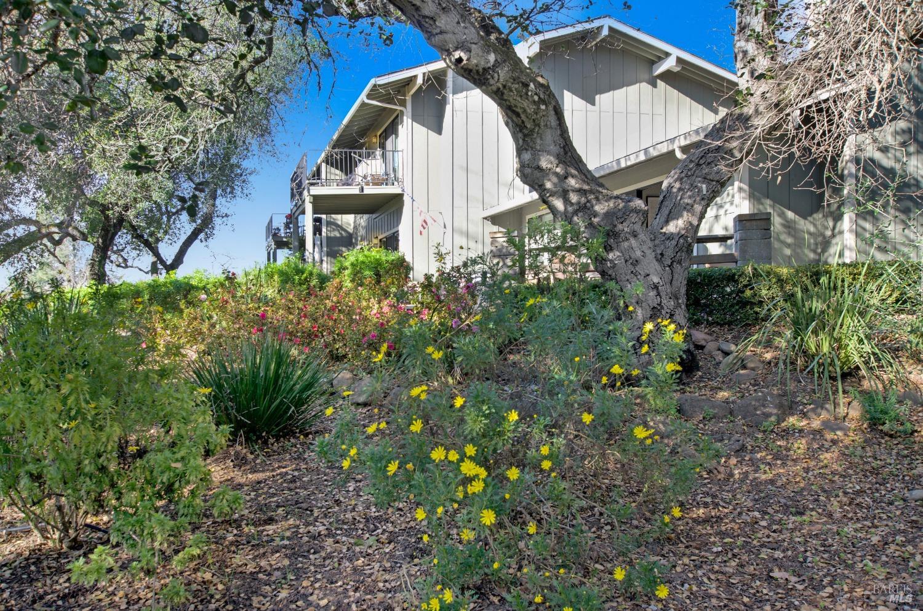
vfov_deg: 43.4
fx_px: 767
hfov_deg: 62.0
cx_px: 462
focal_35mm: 30
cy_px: 306
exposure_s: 1/20
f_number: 8
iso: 100
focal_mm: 20
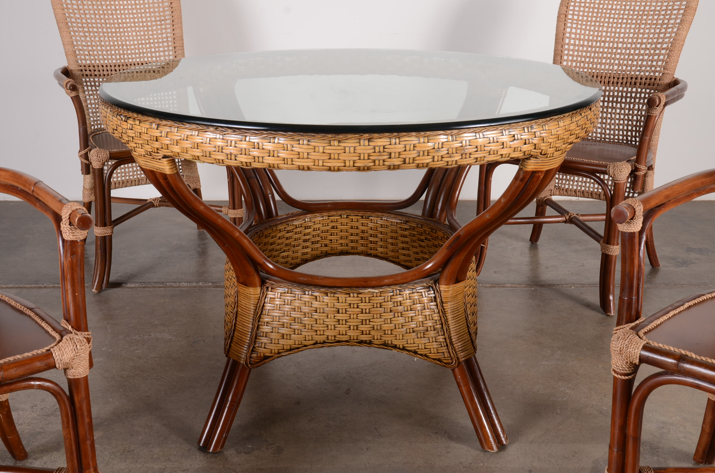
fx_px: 832
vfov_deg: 31.8
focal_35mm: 42
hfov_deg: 46.5
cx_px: 358
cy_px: 236
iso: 125
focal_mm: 28
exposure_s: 1/80
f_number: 11
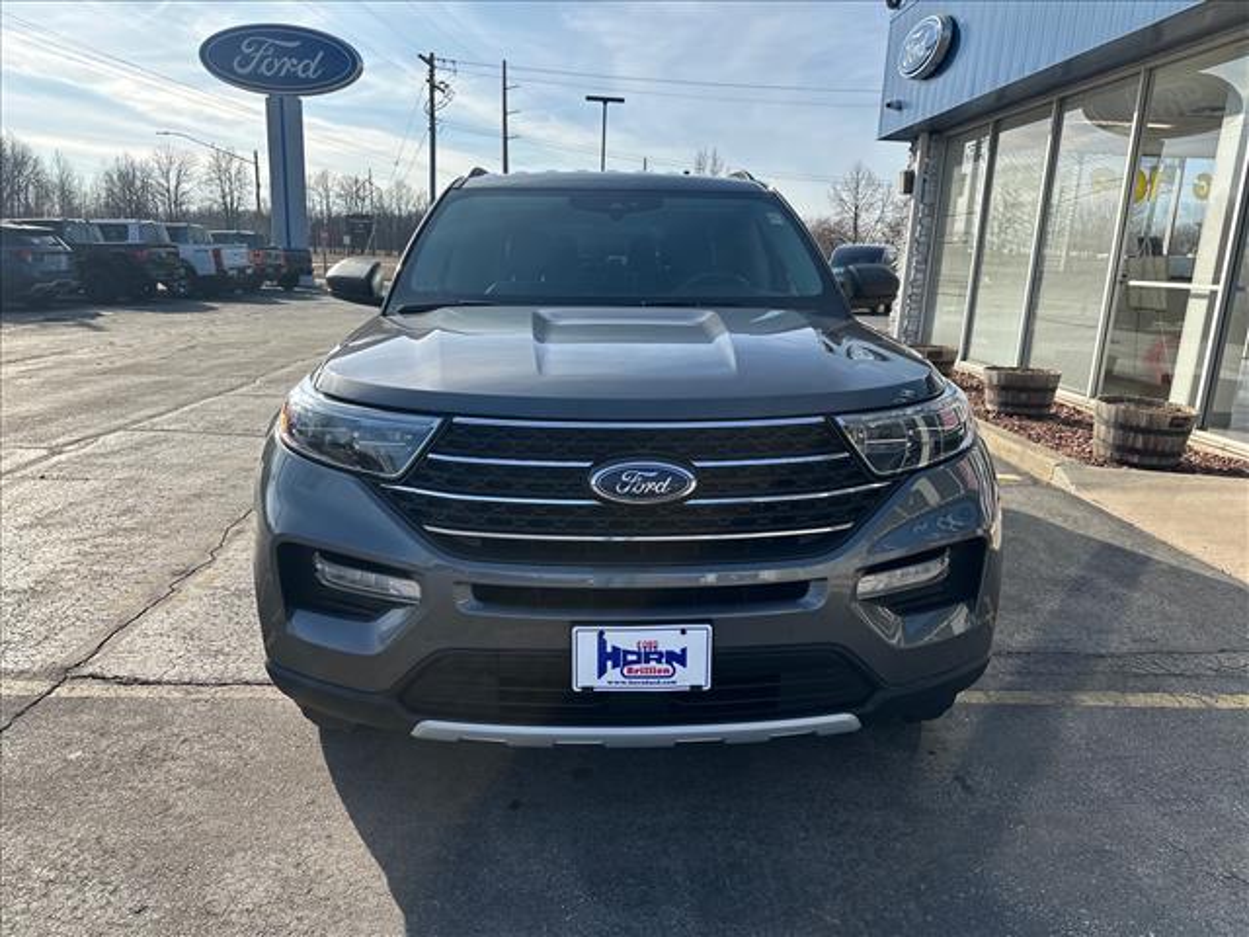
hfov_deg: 71.6
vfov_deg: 56.8
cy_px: 468
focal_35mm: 24
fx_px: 866
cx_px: 624
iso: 80
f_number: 1.78
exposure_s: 1/3861
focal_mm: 6.86
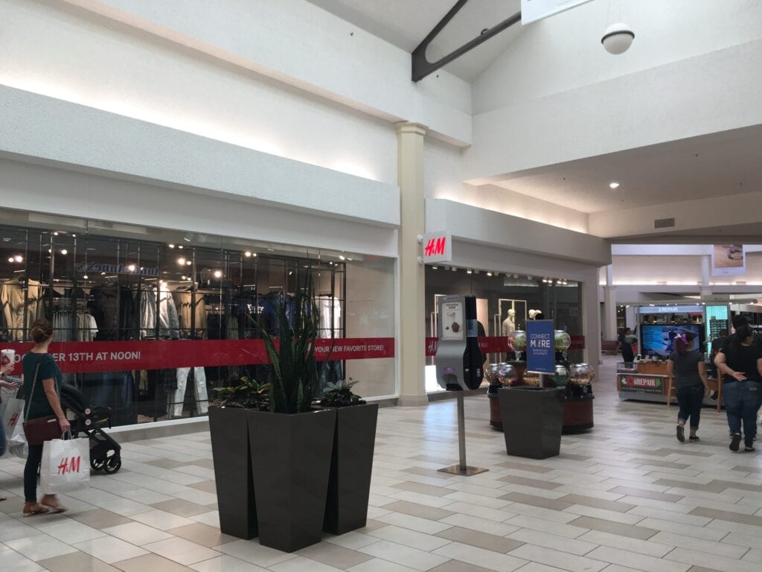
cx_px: 381
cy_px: 286
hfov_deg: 61.7
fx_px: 638
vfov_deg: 48.2
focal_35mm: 29
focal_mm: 4.15
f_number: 2.2
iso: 25
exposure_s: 1/60
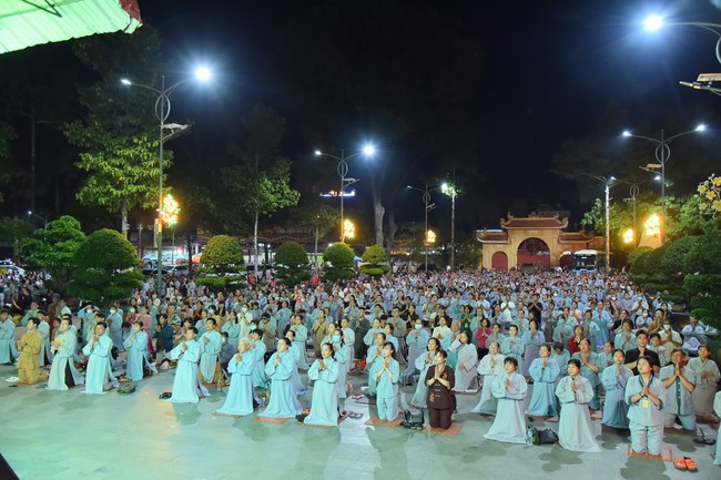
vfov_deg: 43.6
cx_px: 360
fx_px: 601
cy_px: 240
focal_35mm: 30
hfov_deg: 61.9
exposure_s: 1/80
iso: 2000
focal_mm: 30
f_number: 4.5
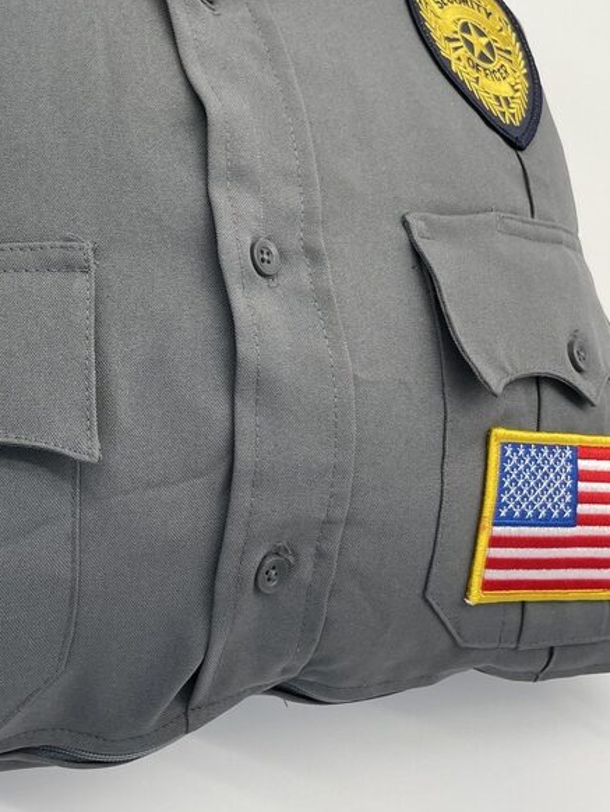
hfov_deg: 31.3
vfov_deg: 41.4
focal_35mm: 45
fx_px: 1057
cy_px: 262
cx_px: 119
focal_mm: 4.2
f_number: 1.6
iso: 32
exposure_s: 1/129
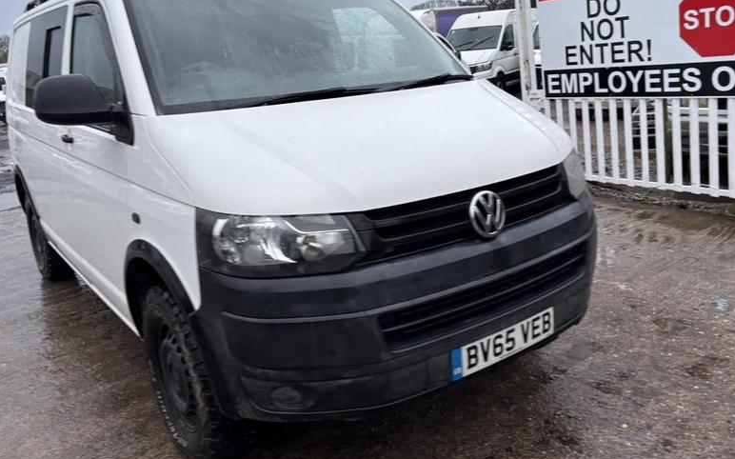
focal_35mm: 32
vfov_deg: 39.2
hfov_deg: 59.7
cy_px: 182
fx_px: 641
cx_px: 364
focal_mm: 5.96
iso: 125
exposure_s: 1/87
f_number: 1.6
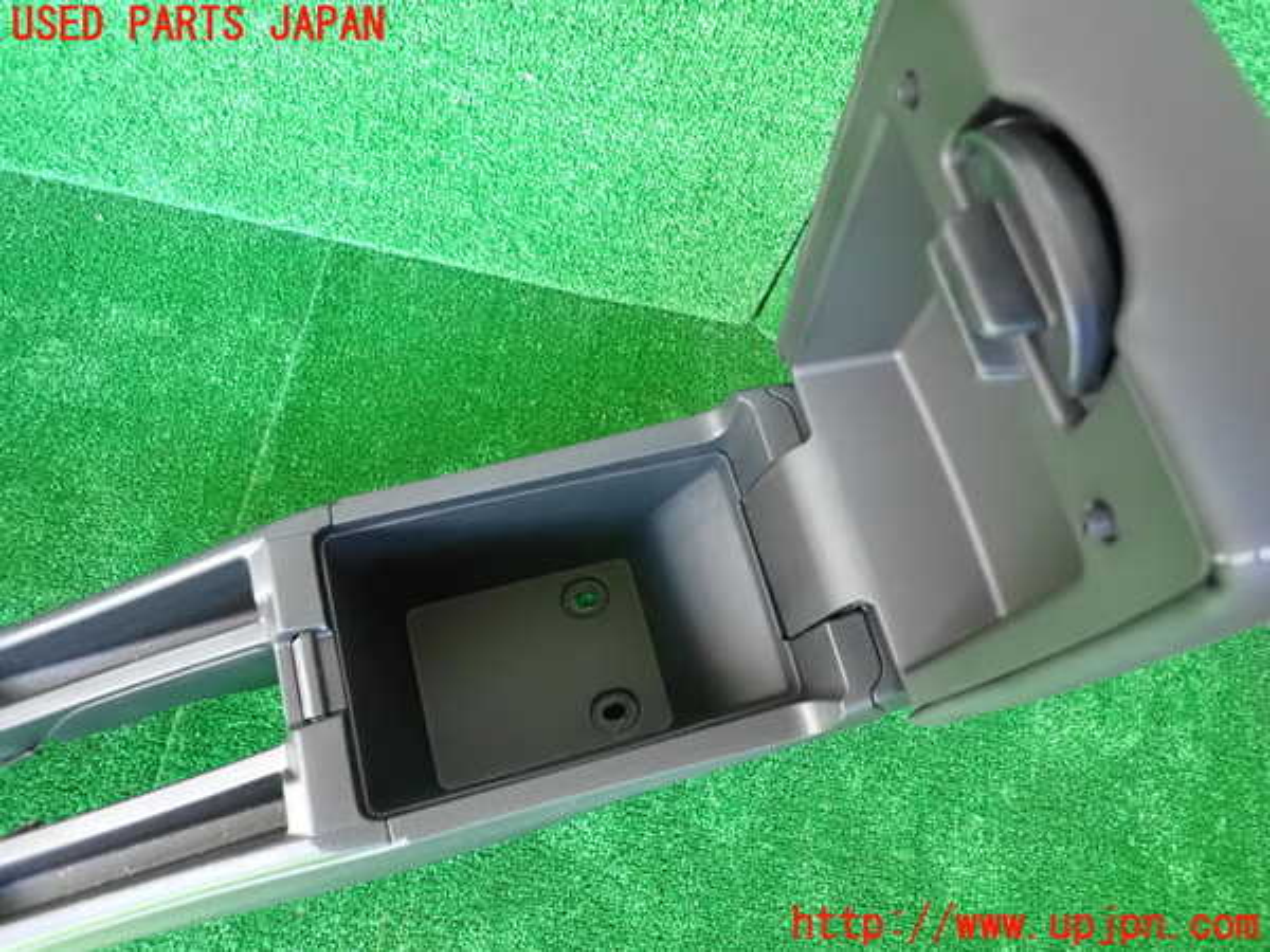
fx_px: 917
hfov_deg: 69.4
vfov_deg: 54.9
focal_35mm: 25
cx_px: 635
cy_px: 476
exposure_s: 1/160
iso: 1600
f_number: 2
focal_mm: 4.5
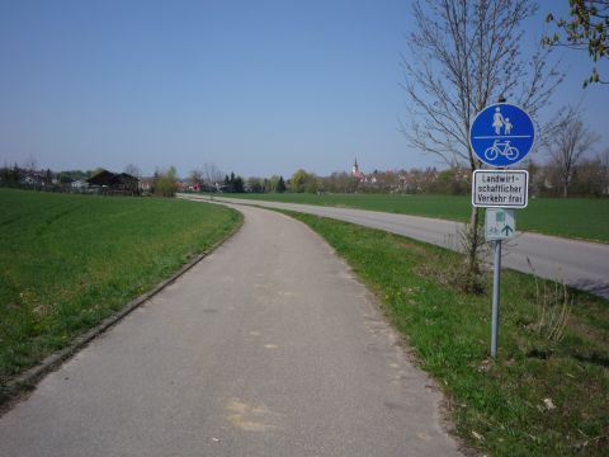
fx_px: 563
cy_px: 228
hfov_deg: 56.8
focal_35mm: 32
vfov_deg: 44.2
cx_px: 304
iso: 100
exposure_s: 1/640
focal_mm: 5.2
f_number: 5.6
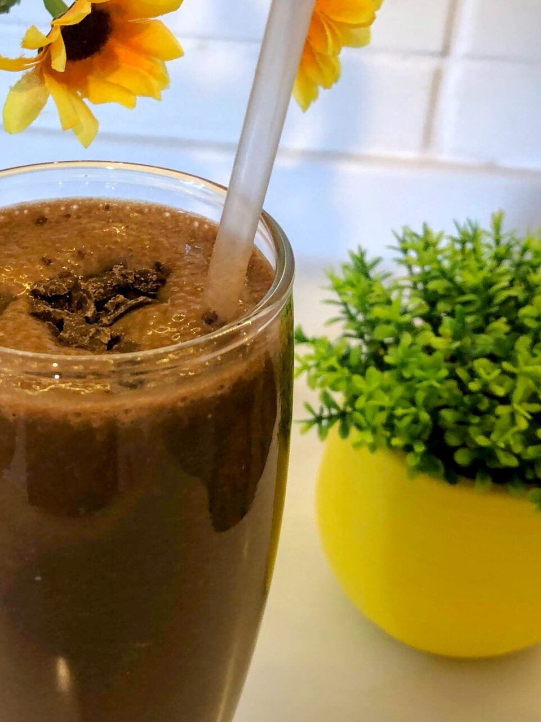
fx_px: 1167
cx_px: 108
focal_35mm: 56
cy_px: 384
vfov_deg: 34.3
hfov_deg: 25.6
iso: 40
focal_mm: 3.99
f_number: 1.8
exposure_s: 1/17
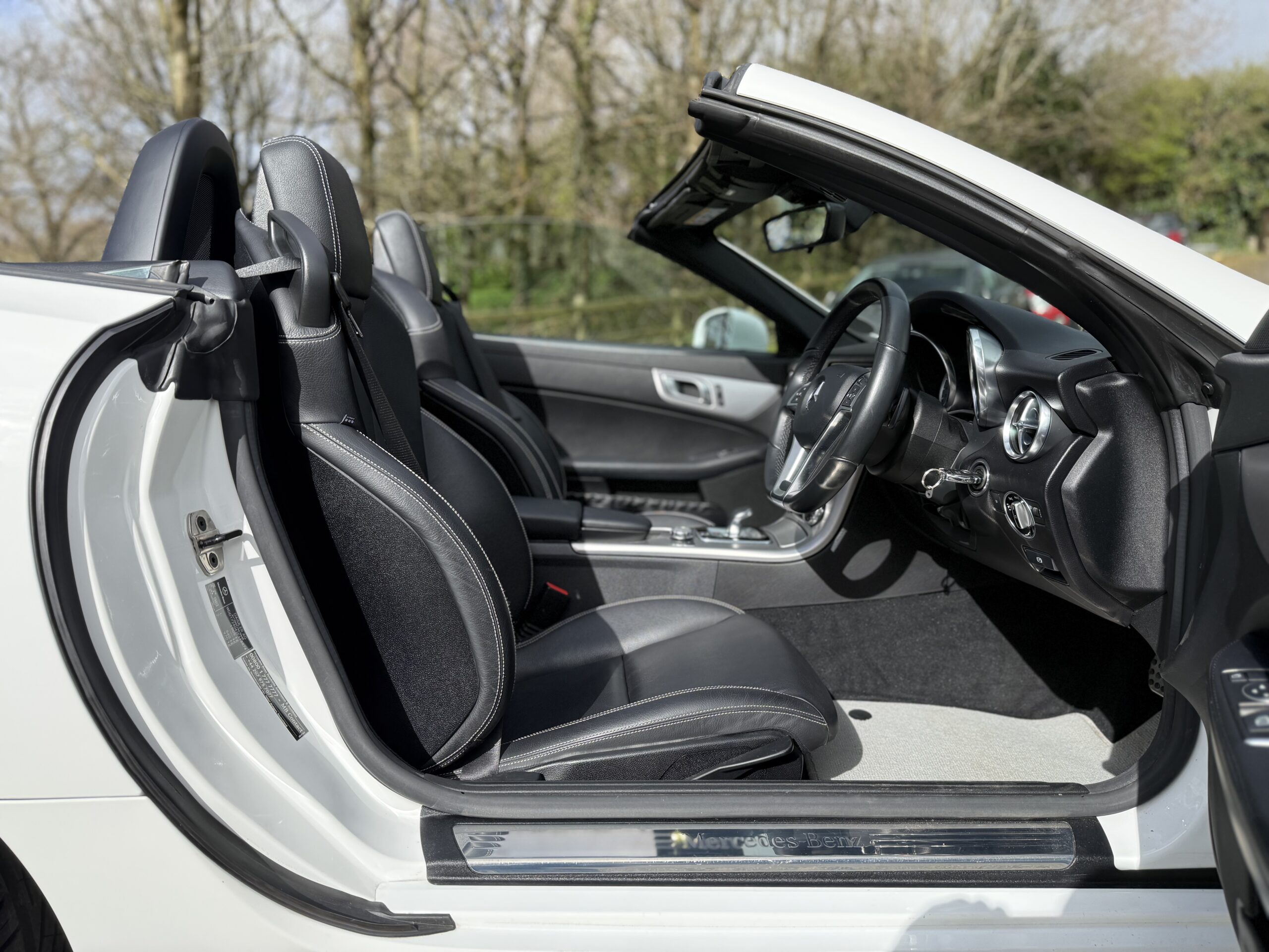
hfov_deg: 71.6
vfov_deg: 56.8
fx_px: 880
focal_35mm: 24
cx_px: 634
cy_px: 476
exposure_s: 1/2703
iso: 100
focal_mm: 6.76
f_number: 1.78
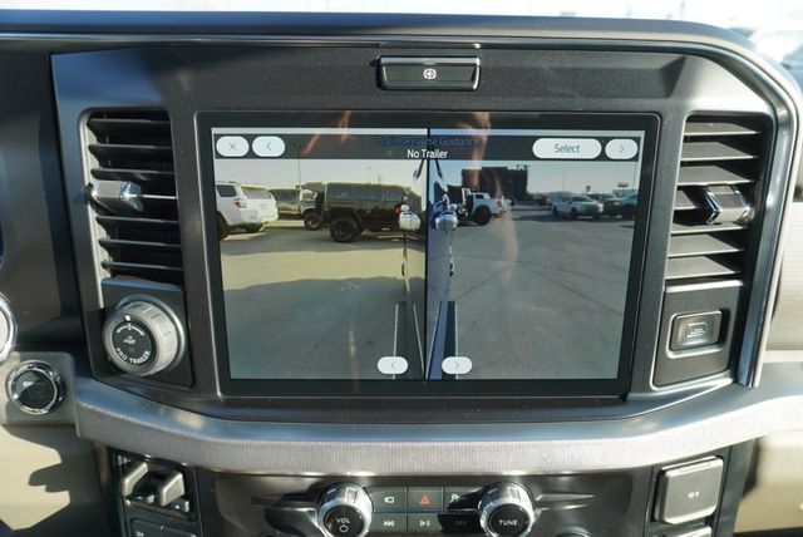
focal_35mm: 24
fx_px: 536
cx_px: 402
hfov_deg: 73.7
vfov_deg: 53.2
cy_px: 268
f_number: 4.5
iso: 100
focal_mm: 16
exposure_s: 1/80
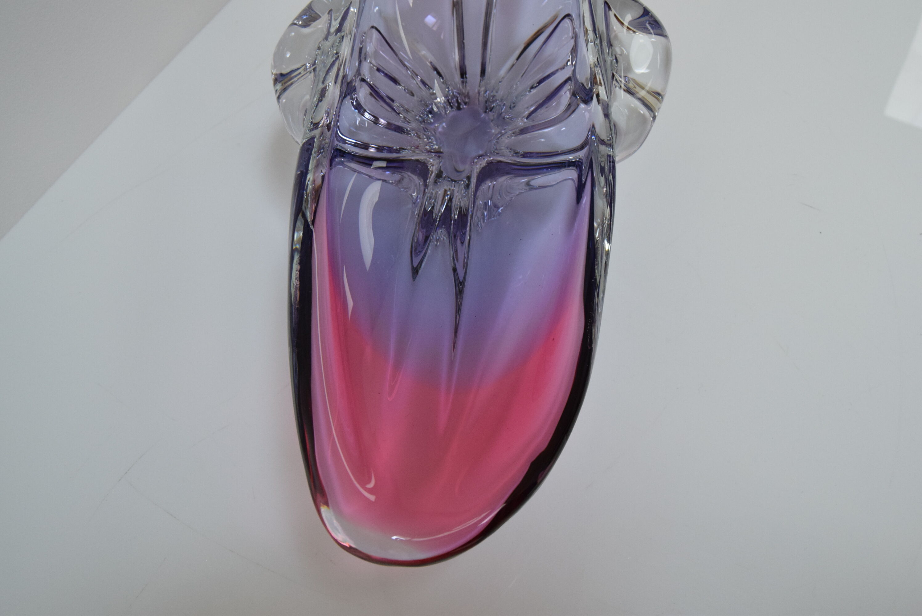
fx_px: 769
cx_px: 461
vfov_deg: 43.7
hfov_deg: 61.9
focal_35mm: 30
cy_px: 308
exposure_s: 1/200
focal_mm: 20
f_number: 7.1
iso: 1600
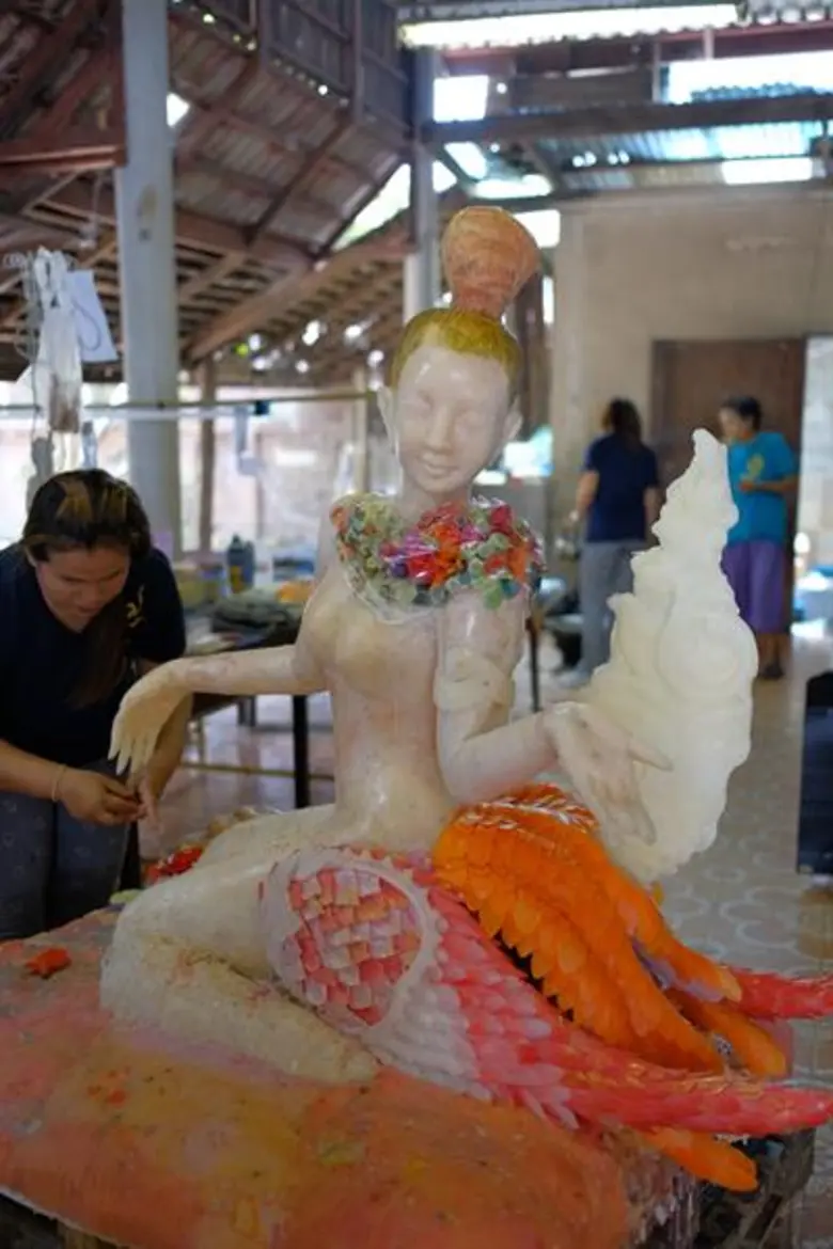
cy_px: 624
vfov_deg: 54.4
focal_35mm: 35
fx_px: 1215
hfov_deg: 37.9
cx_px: 416
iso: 1600
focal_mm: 23
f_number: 1.6
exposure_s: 1/500
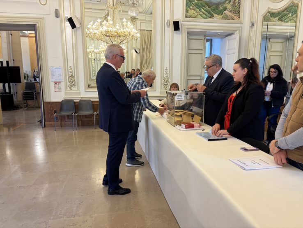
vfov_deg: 53.1
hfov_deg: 67.3
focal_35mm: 26
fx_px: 228
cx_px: 152
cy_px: 114
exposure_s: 1/50
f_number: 1.6
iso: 64
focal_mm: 5.96
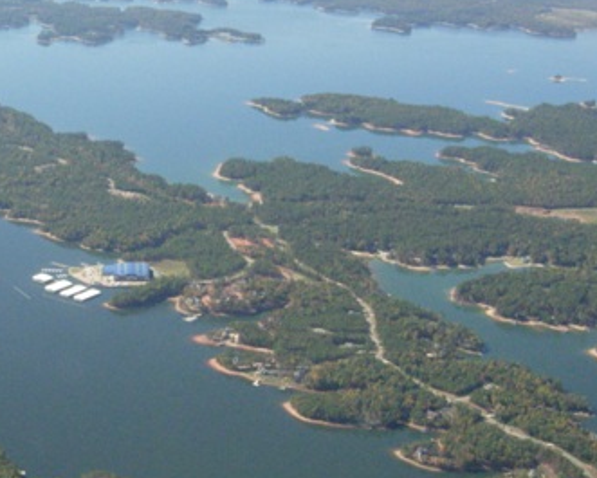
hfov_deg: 27.3
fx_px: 1202
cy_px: 234
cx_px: 110
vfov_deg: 22.5
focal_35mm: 68
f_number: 7.6
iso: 400
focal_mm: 7.5
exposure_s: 1/886
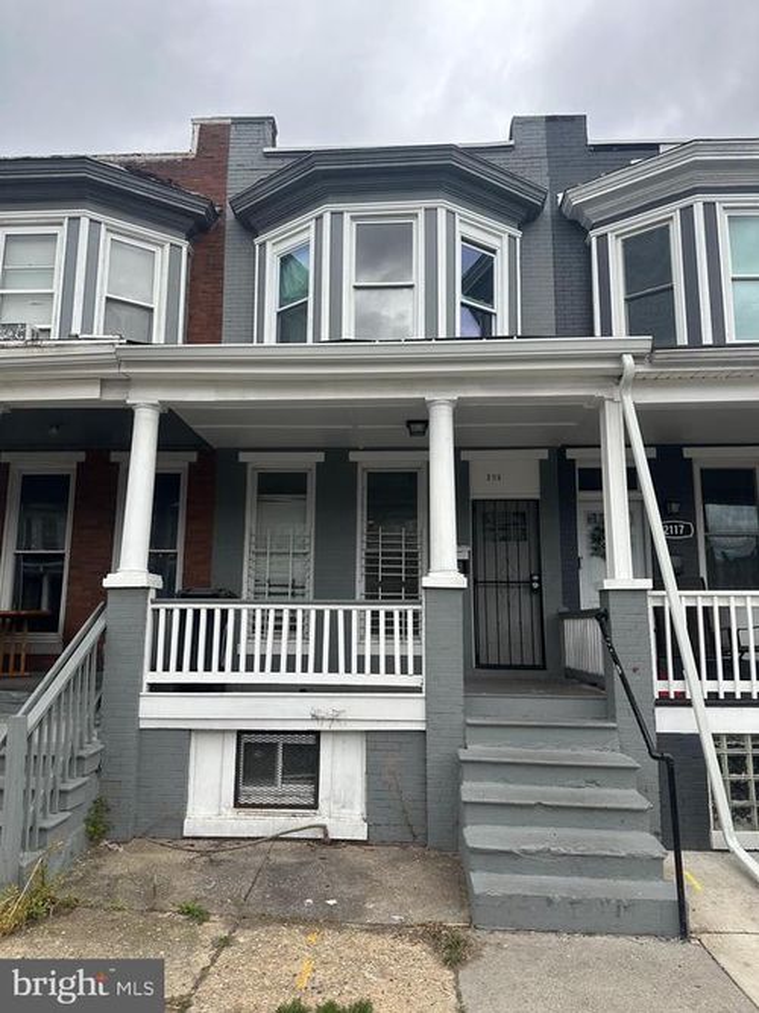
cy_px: 506
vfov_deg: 71.6
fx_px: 702
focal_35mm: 24
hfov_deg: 56.8
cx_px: 380
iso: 80
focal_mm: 6.86
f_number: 1.78
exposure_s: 1/910
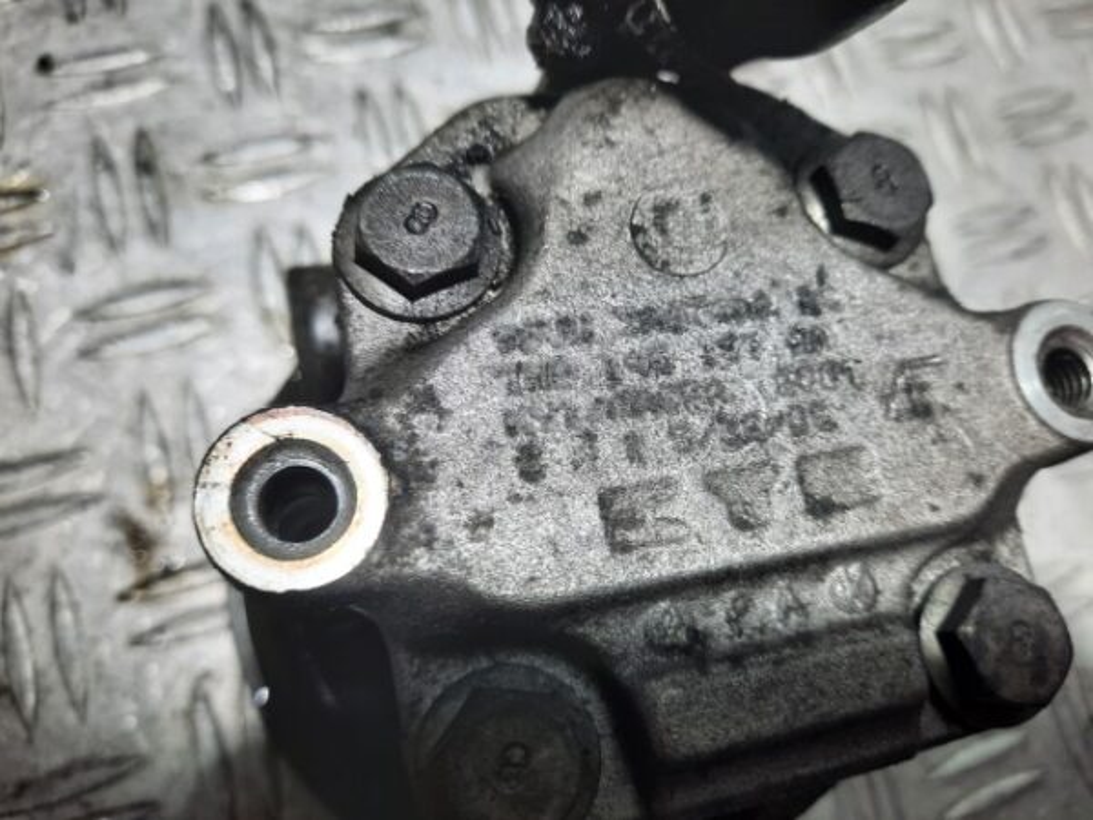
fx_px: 789
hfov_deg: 69.4
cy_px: 410
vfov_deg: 54.9
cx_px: 546
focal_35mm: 25
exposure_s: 1/50
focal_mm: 4.6
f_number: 2
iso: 40
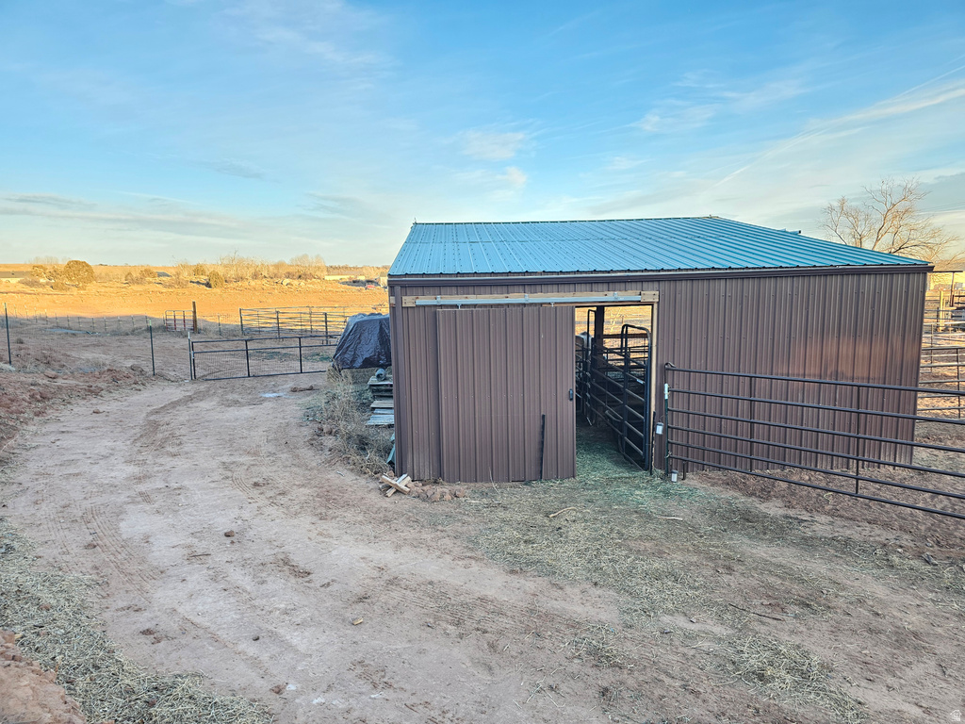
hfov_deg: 73.9
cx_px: 482
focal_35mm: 23
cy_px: 362
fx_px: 641
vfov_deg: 58.9
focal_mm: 6.3
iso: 100
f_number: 1.7
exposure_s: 1/207
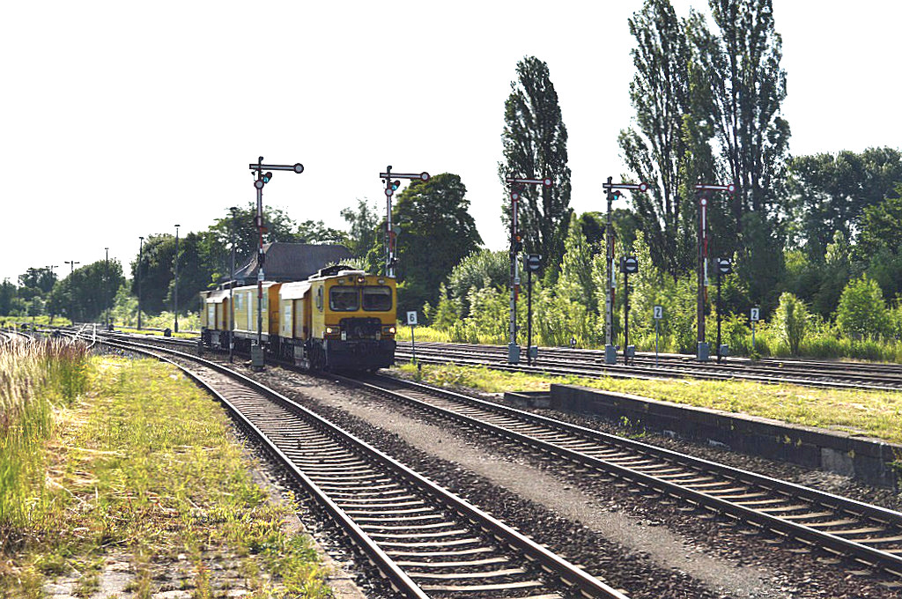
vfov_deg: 25.7
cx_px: 451
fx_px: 1314
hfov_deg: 37.9
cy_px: 300
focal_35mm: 52
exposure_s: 1/2000
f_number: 7.1
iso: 280
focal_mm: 35
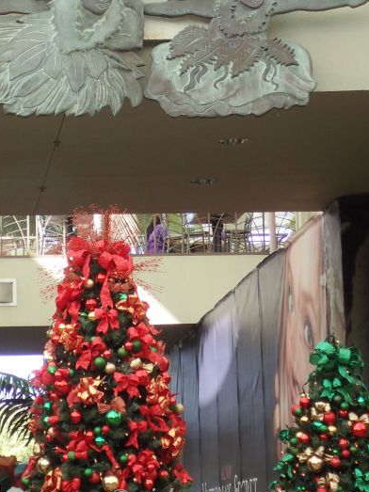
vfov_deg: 12.9
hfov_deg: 9.7
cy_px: 230
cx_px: 55
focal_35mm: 153
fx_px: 2175
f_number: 4.9
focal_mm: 18
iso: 200
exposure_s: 1/125
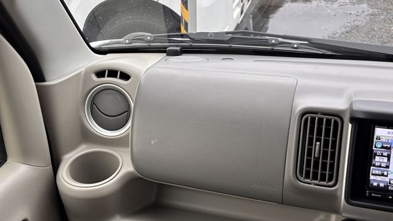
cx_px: 199
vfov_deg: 19.1
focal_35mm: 63
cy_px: 104
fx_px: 657
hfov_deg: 33.3
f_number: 1.6
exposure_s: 1/81
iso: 50
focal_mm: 5.96
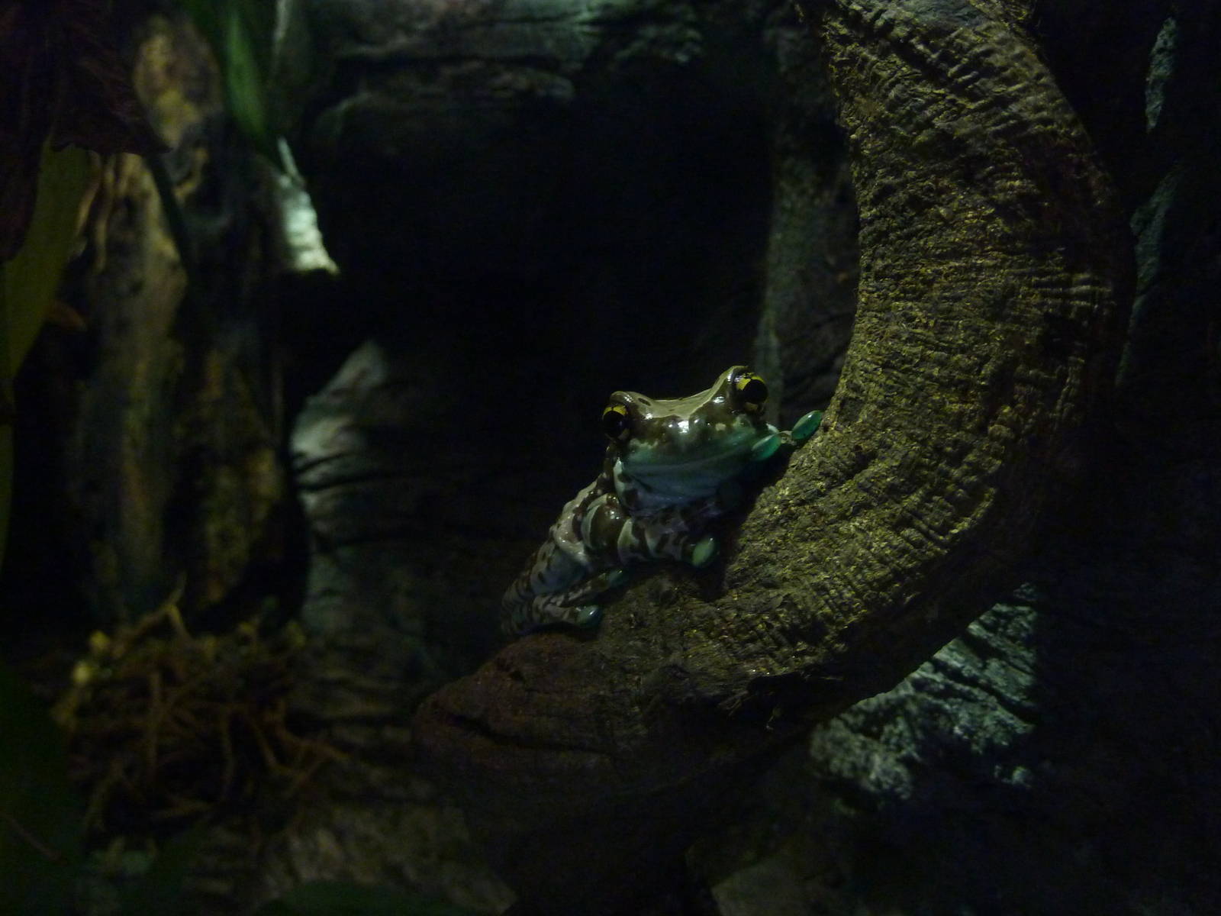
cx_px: 610
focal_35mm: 52
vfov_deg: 28.0
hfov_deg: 36.8
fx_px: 1834
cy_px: 458
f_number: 3.8
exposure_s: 1/8
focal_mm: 8.5
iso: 400
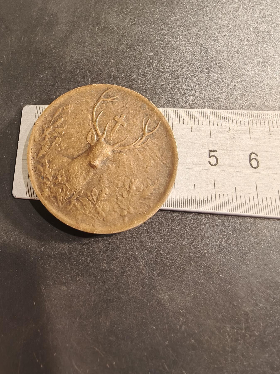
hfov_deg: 58.9
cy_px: 187
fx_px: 248
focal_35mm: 23
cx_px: 140
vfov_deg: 73.9
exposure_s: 1/50
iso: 200
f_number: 2
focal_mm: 2.32
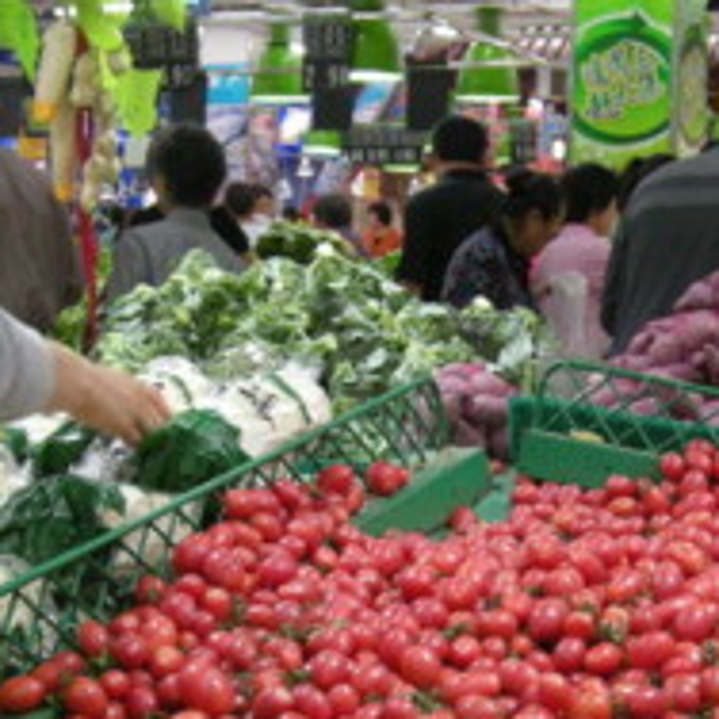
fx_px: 1739
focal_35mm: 74
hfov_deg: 23.3
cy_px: 524
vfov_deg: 23.2
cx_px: 428
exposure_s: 1/59.8
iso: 252
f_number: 2.8
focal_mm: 5.7
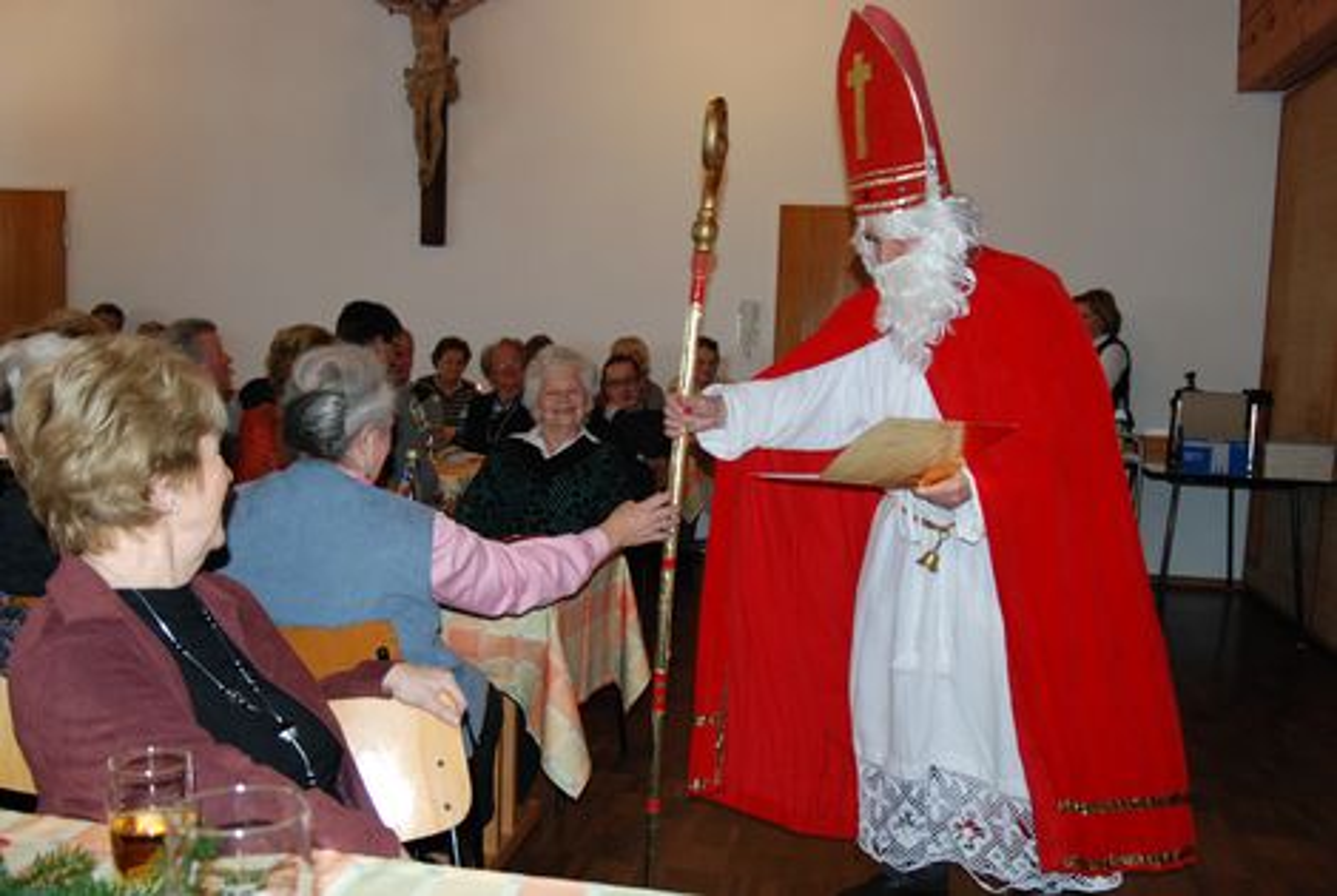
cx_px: 668
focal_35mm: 38
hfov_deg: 51.2
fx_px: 1395
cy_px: 448
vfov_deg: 35.6
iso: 640
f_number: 4.5
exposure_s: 1/60
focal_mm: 25
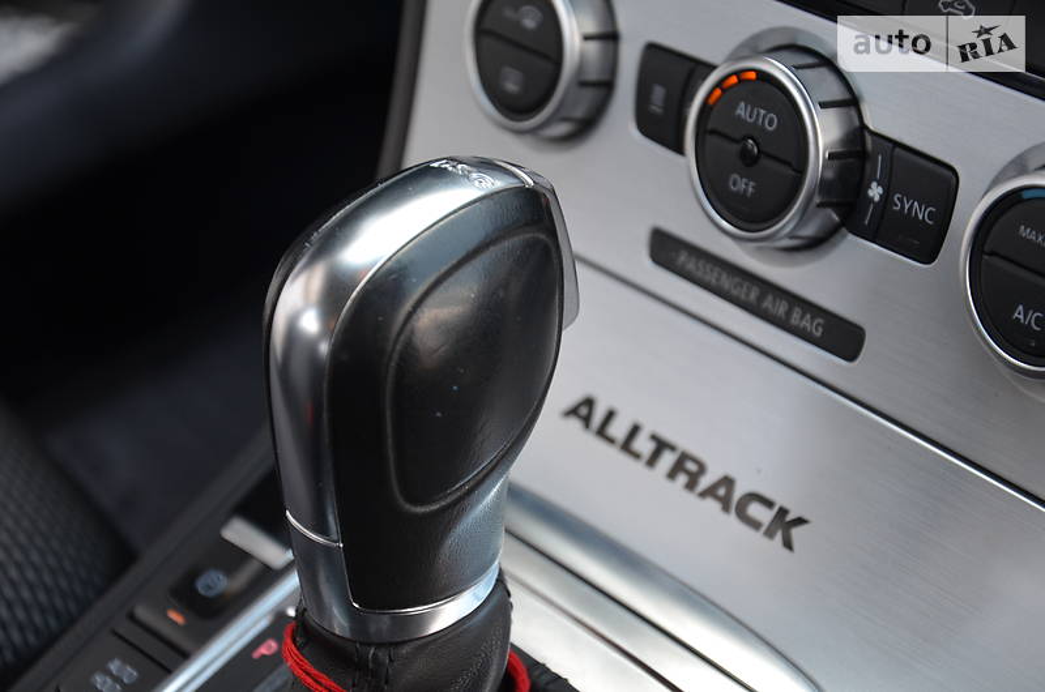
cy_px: 346
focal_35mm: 99
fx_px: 2868
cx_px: 522
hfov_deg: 20.7
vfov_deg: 13.8
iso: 400
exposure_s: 1/125
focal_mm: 66
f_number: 5.6
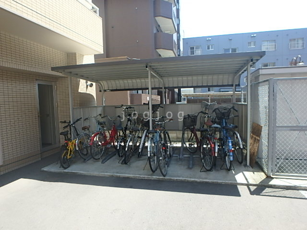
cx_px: 154
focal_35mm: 21
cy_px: 115
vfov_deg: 63.4
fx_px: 186
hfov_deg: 79.0
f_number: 3.5
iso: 125
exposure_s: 1/250
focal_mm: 3.7
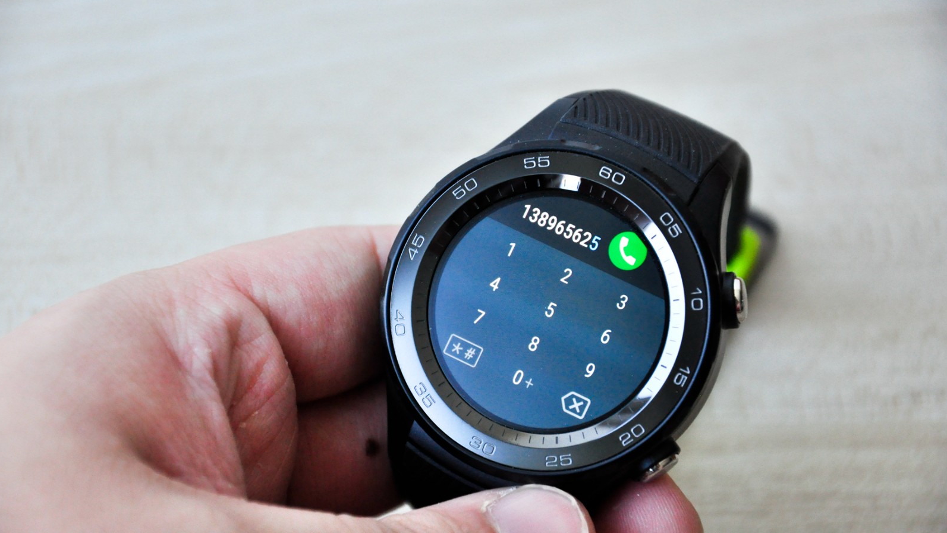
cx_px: 473
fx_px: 4156
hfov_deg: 13.0
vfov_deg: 7.3
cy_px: 283
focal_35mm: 166
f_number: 5.6
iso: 800
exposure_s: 1/125
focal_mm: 105
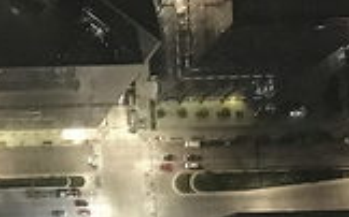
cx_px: -52
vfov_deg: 11.4
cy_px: 155
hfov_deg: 17.6
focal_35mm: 114
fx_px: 1084
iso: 1000
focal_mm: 4.15
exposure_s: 1/15
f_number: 2.2
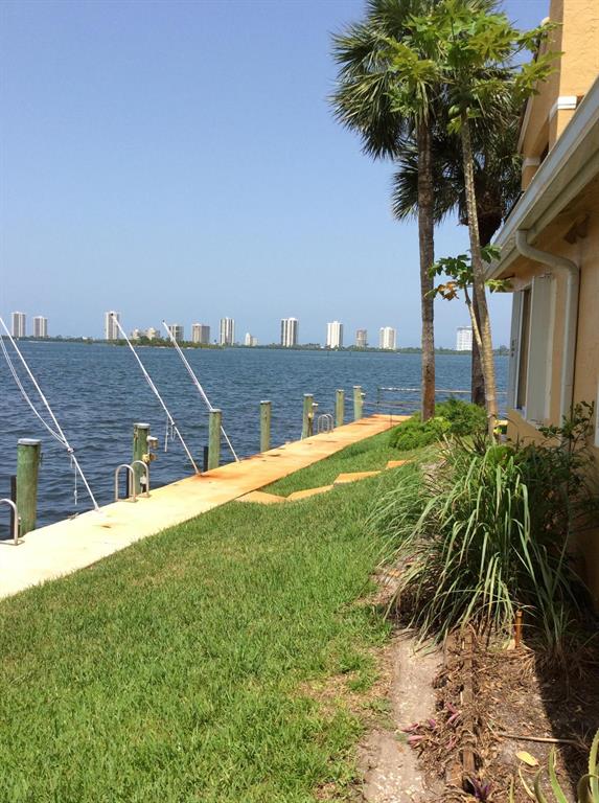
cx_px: 300
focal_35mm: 32
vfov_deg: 56.9
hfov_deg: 44.0
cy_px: 402
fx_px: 741
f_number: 2.4
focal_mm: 3.3
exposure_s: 1/1192
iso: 32
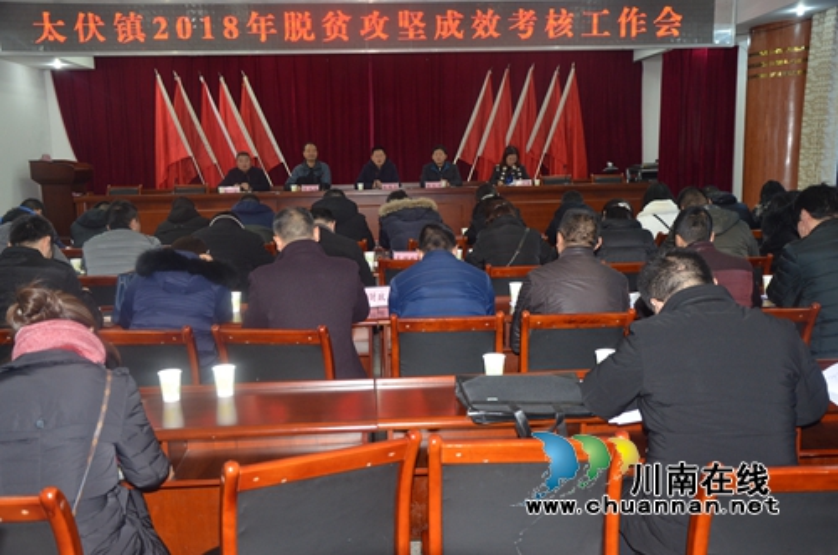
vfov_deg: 36.7
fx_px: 836
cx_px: 419
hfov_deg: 53.2
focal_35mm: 36
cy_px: 278
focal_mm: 24
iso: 800
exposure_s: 1/60
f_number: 3.8
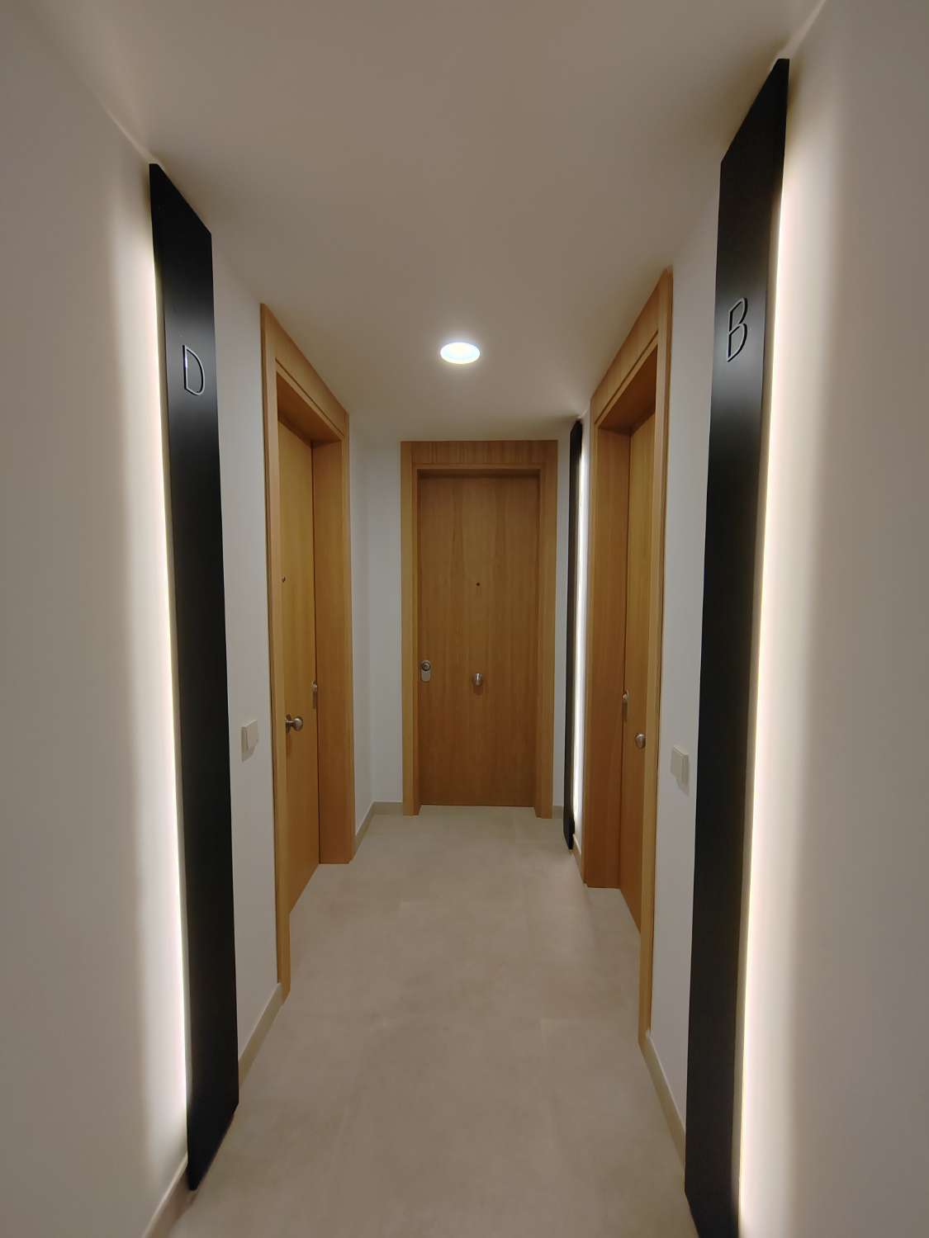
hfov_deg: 89.9
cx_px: 464
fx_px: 465
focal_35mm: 13
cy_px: 619
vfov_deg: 106.2
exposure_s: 1/100
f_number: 2.2
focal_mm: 2.16
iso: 200
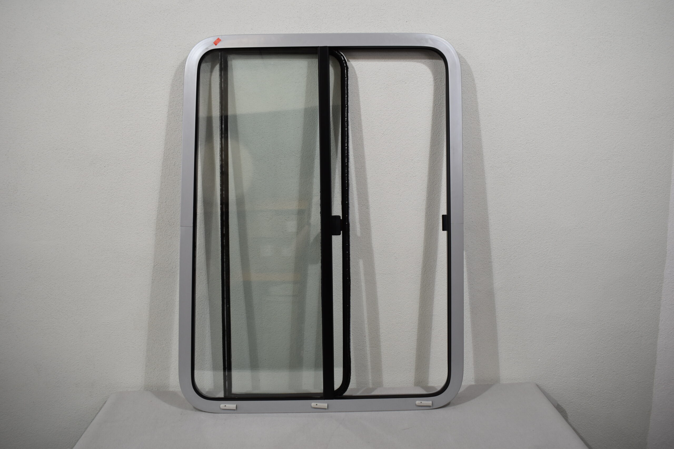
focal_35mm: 30
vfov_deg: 43.6
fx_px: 562
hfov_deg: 61.9
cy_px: 224
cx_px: 337
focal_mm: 20
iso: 320
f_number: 5.6
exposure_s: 1/125
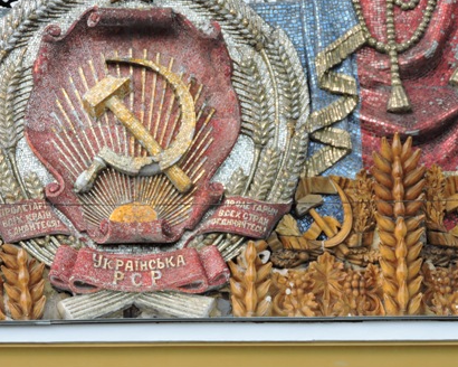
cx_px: 172
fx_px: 4649
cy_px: 194
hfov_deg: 5.6
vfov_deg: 4.5
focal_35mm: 343
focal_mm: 40.1
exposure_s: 1/200
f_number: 4.6
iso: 140
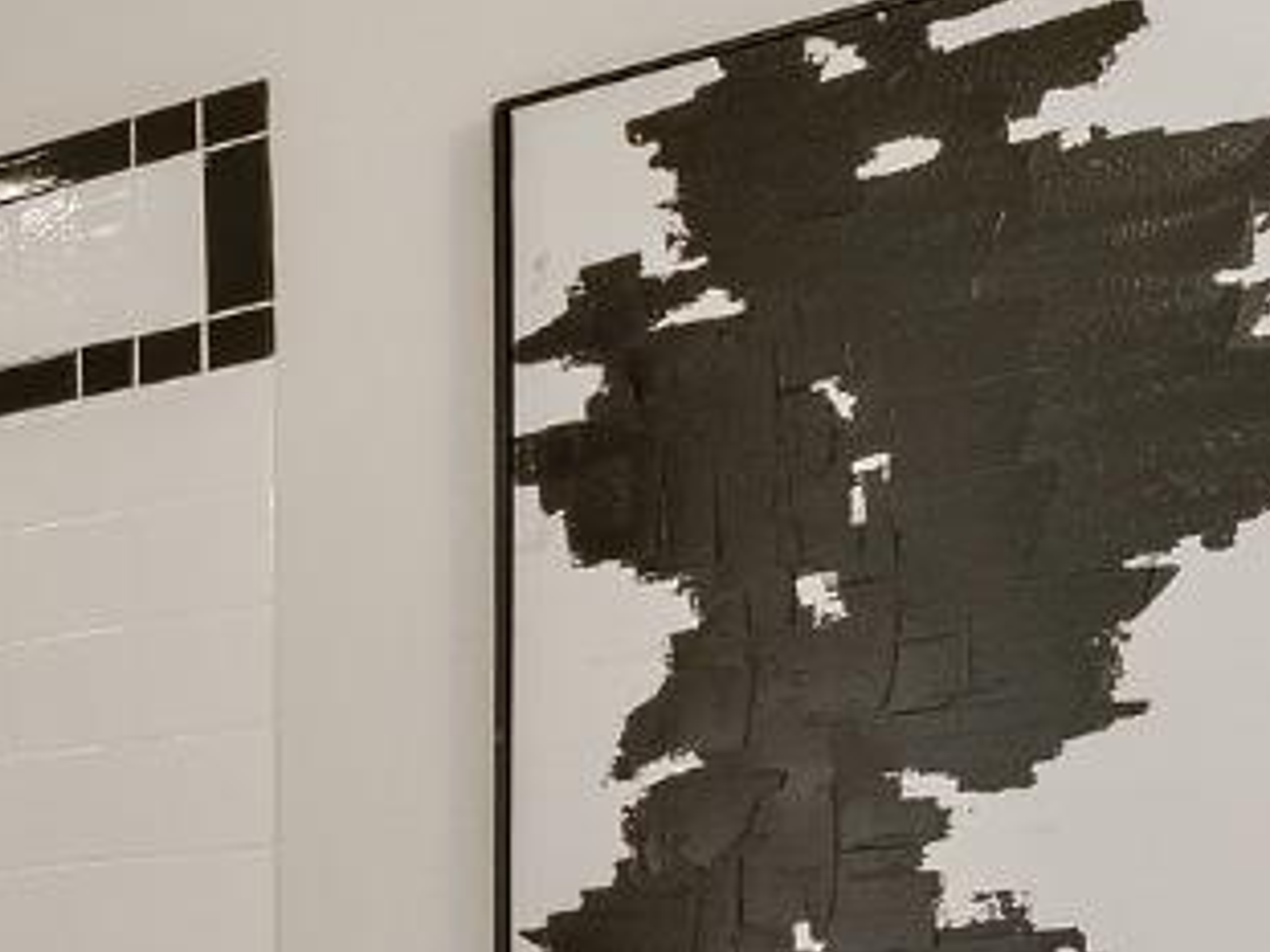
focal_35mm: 65
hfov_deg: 16.1
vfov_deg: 20.4
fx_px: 2384
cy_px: 1273
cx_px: -1650
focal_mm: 14
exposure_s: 1/6
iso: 200
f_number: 8
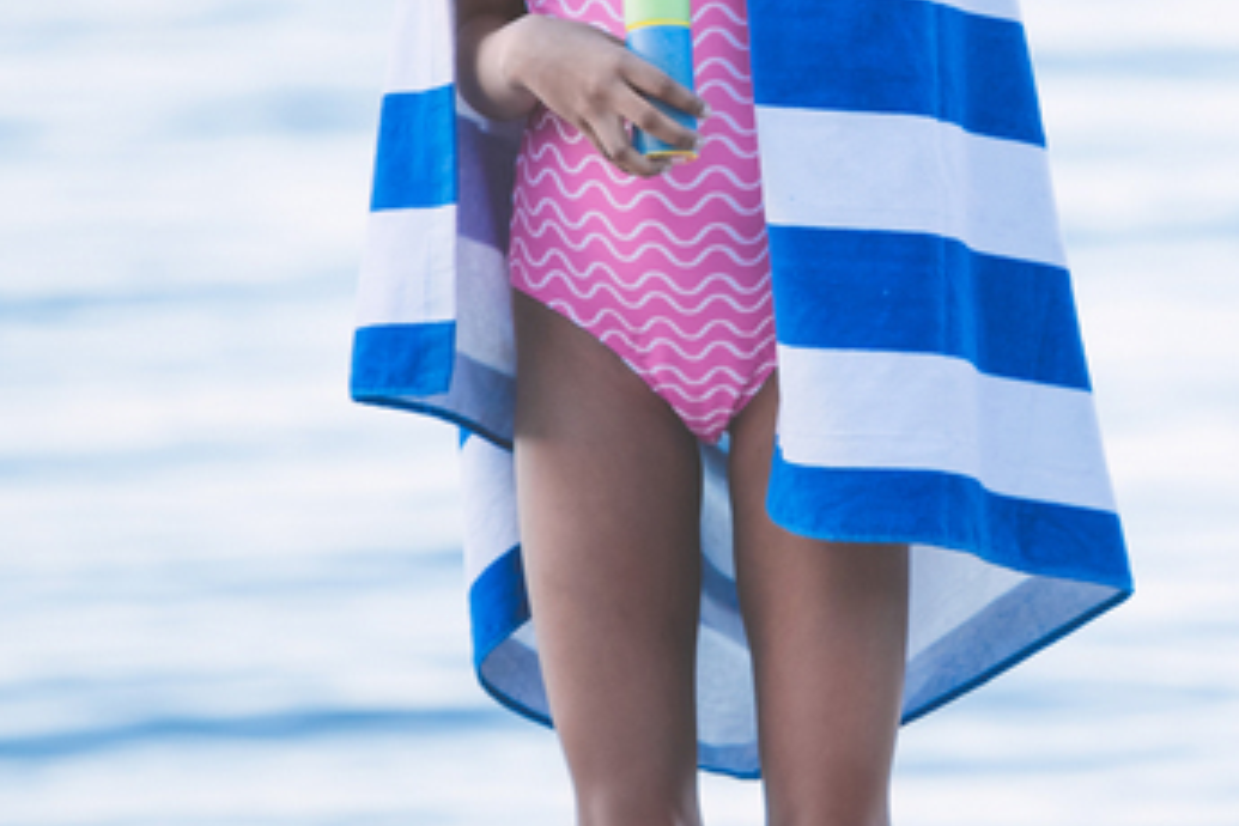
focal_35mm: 608
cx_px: 1911
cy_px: -4
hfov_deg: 3.4
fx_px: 20924
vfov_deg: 2.3
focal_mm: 175
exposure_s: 1/800
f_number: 2.8
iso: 200
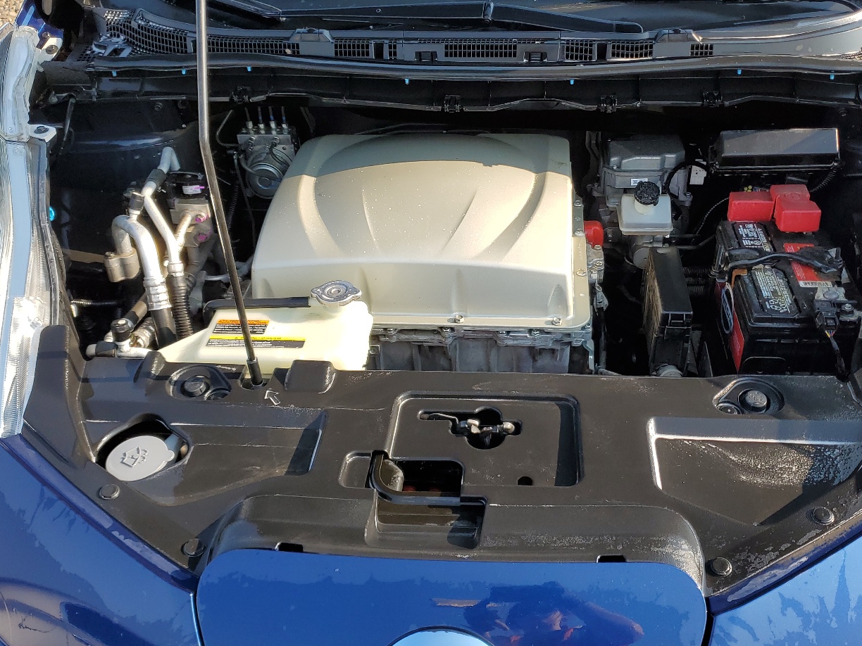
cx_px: 479
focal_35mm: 34
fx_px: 847
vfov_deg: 41.8
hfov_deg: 53.8
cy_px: 314
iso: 50
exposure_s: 1/909
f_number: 1.5
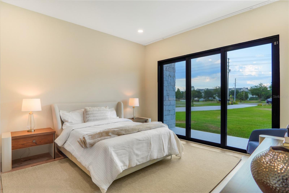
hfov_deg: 90.0
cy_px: 96
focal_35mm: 18
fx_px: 144
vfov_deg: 67.4
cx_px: 144
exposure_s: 1/80
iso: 100
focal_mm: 12
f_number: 3.2
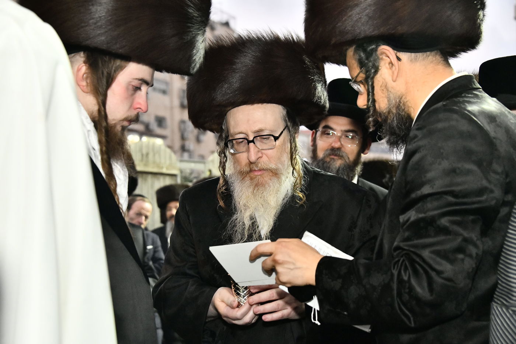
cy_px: 172
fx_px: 888
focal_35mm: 62
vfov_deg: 21.9
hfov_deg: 32.4
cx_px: 258
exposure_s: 1/100
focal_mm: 62
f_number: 5.6
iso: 5000
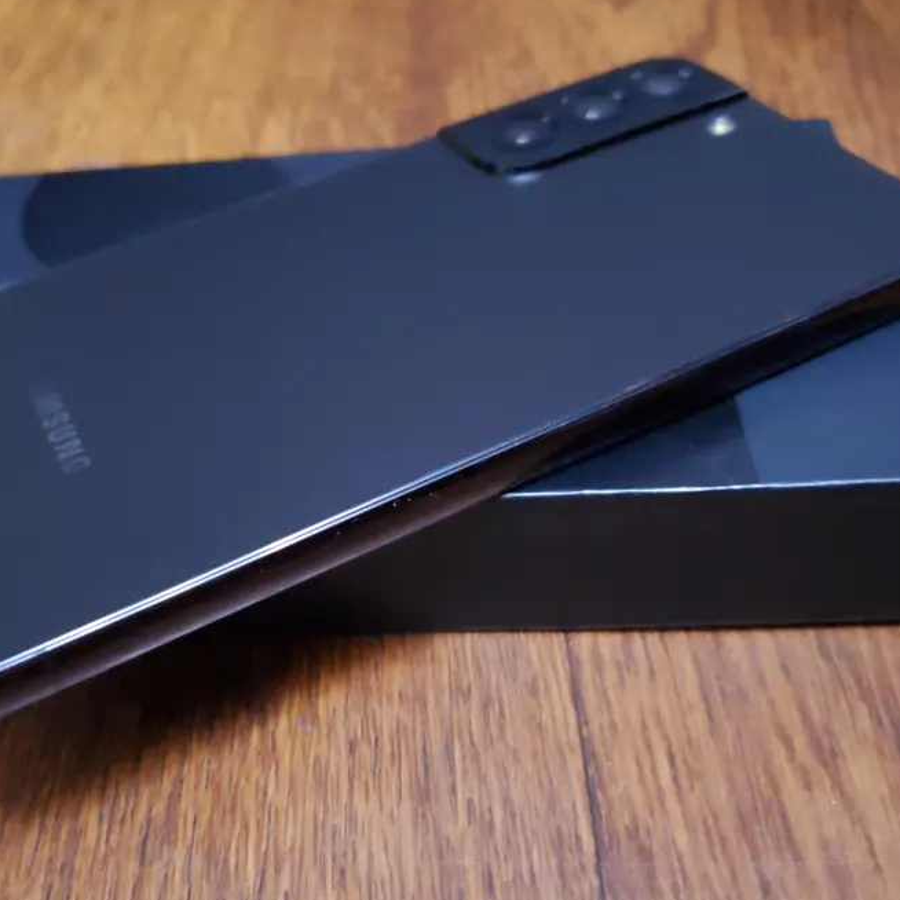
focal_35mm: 36
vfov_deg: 46.0
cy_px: 447
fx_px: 1059
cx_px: 370
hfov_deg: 45.8
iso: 1250
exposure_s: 1/6
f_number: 1.5
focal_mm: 4.3
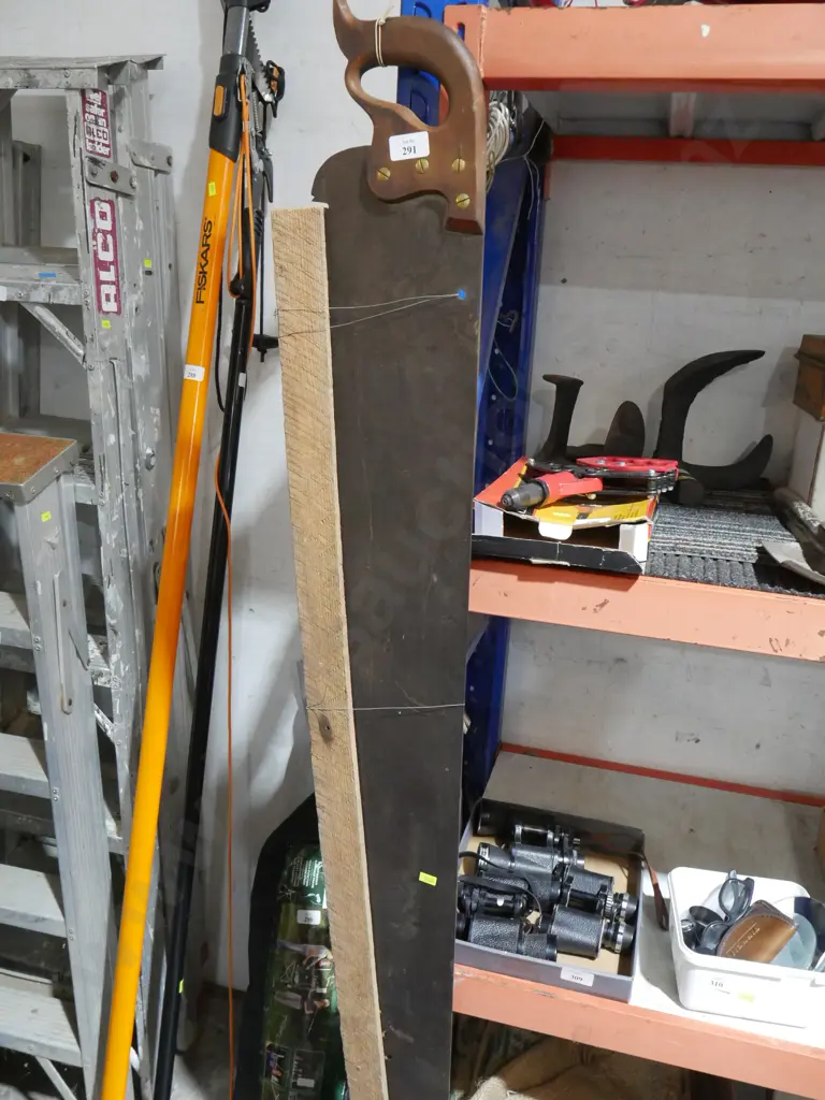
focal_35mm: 28
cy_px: 550
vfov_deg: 63.4
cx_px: 412
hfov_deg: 49.7
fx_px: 890
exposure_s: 1/60
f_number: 5.6
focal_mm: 14
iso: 3200
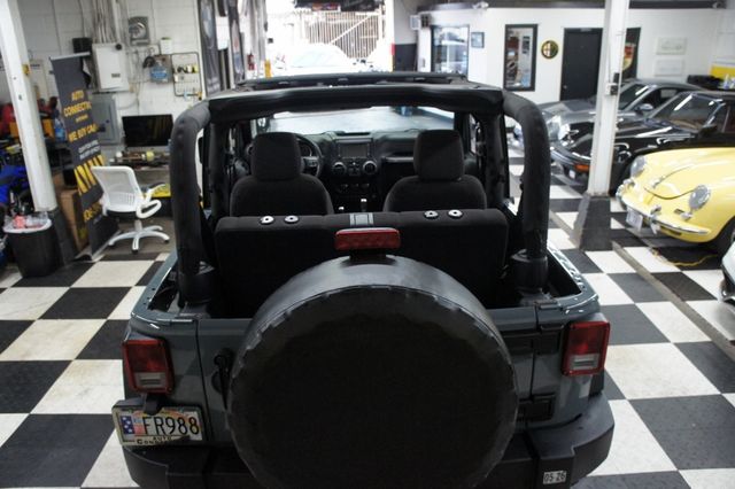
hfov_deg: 67.4
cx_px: 368
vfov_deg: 47.9
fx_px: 551
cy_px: 244
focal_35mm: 27
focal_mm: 18
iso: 1600
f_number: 3.5
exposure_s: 1/125
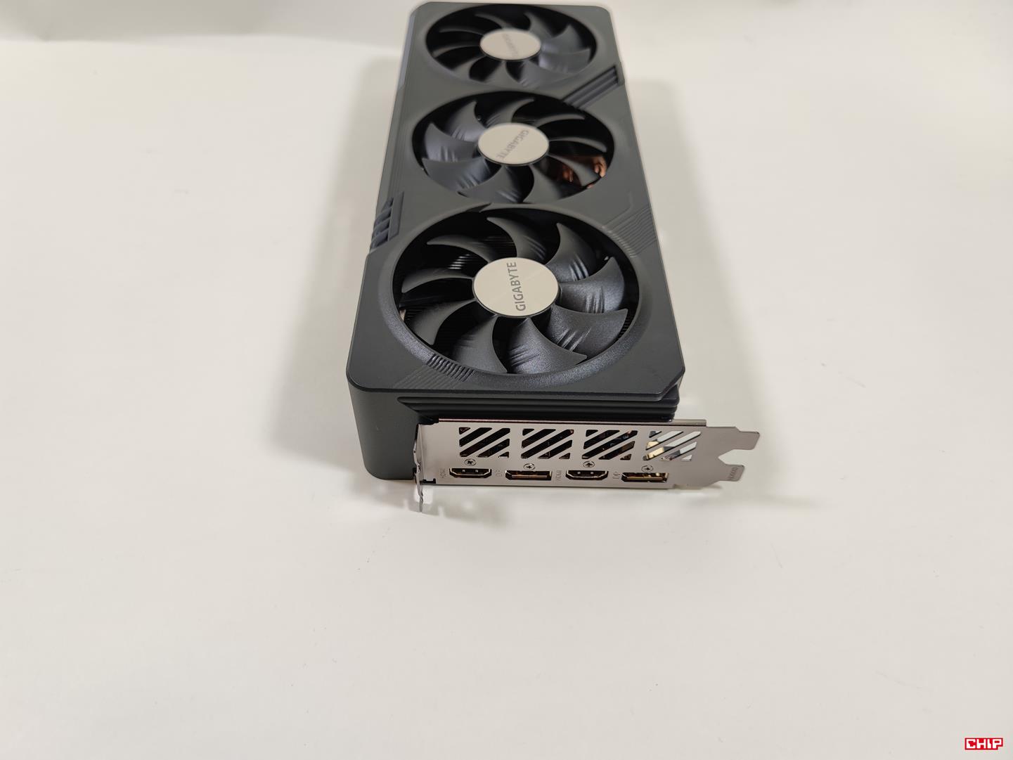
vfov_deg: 54.9
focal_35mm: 25
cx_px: 506
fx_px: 732
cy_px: 380
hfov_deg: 69.4
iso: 71
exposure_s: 1/100
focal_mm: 6.78
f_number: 1.85
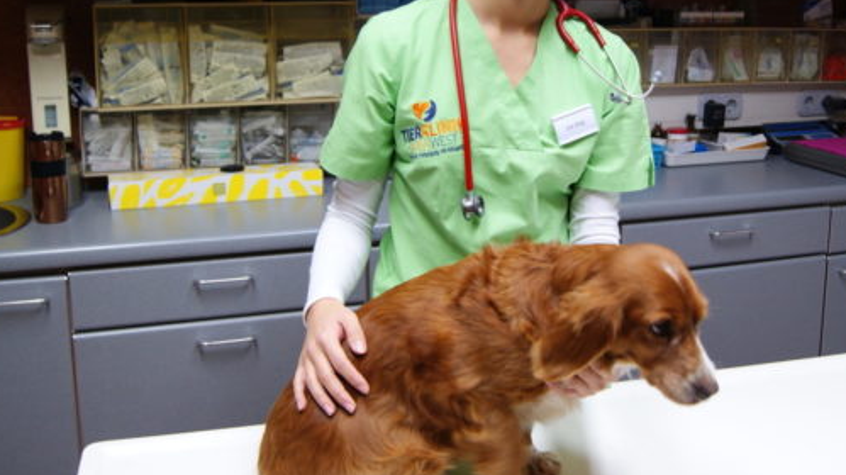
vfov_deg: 19.0
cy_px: 159
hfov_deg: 33.2
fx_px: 1412
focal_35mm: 63
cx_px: 519
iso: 250
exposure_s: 1/50
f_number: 4.5
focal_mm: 26
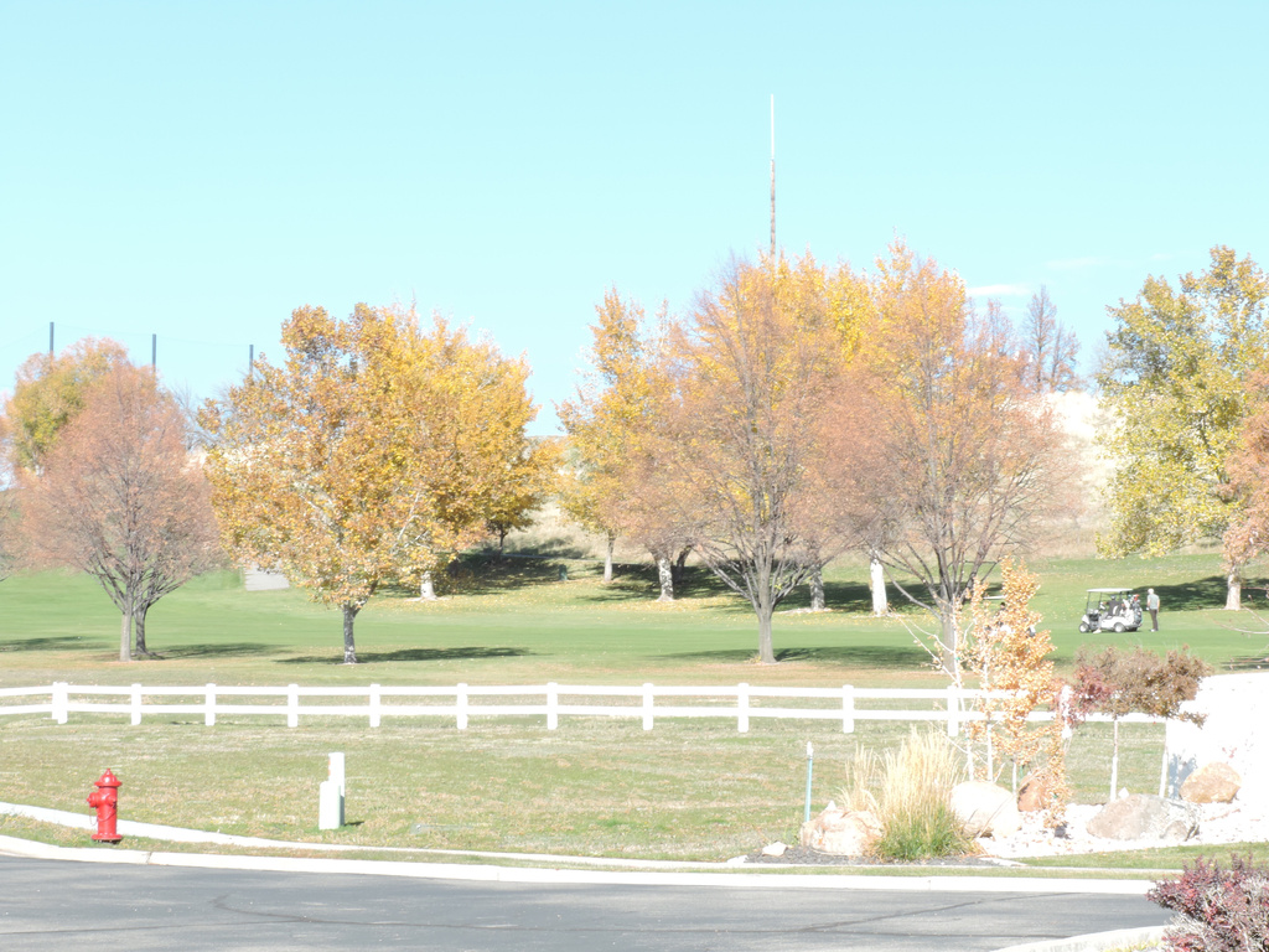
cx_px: 634
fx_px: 3666
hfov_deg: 19.6
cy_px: 476
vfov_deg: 14.8
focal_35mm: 100
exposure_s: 1/60
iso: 80
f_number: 8.2
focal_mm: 17.8
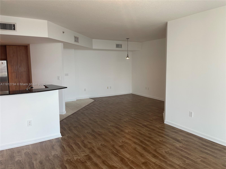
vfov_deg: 54.9
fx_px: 163
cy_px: 84
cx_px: 113
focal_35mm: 25
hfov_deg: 69.4
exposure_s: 1/121
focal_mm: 5.1
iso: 32
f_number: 1.6
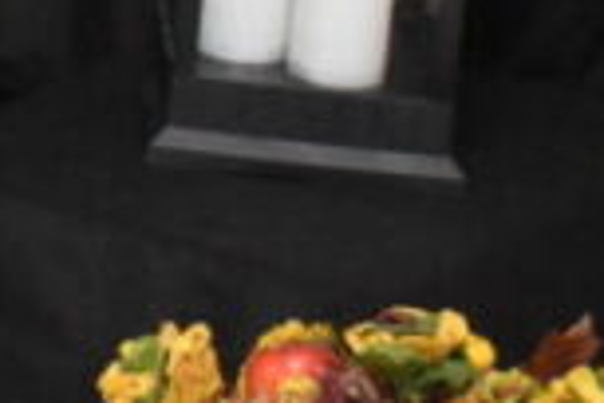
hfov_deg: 6.9
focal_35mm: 270
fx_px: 4535
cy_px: -717
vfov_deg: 4.9
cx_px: -1184
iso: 4500
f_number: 4
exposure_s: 1/60
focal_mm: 27
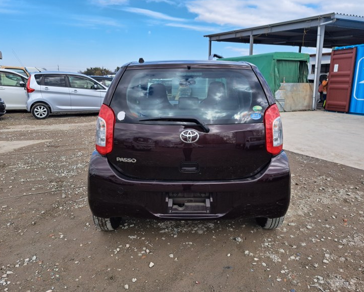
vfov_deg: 54.9
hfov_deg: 66.0
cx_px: 181
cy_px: 142
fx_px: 280
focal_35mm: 26
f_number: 1.8
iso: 50
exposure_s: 1/708
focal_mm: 5.23
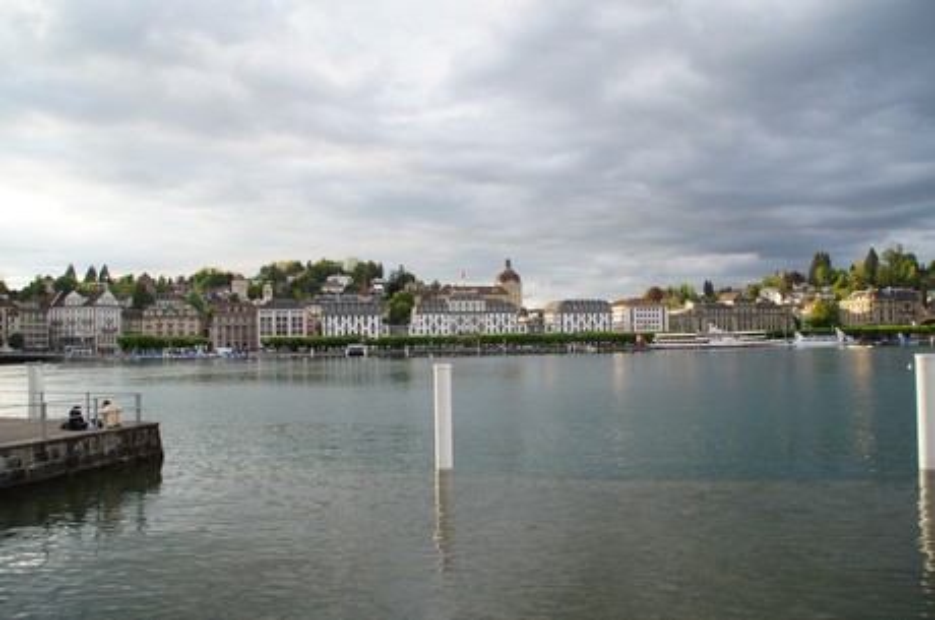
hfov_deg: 67.5
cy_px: 310
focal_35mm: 27
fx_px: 700
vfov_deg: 47.8
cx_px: 468
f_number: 5.6
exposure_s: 1/80
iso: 100
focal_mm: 18
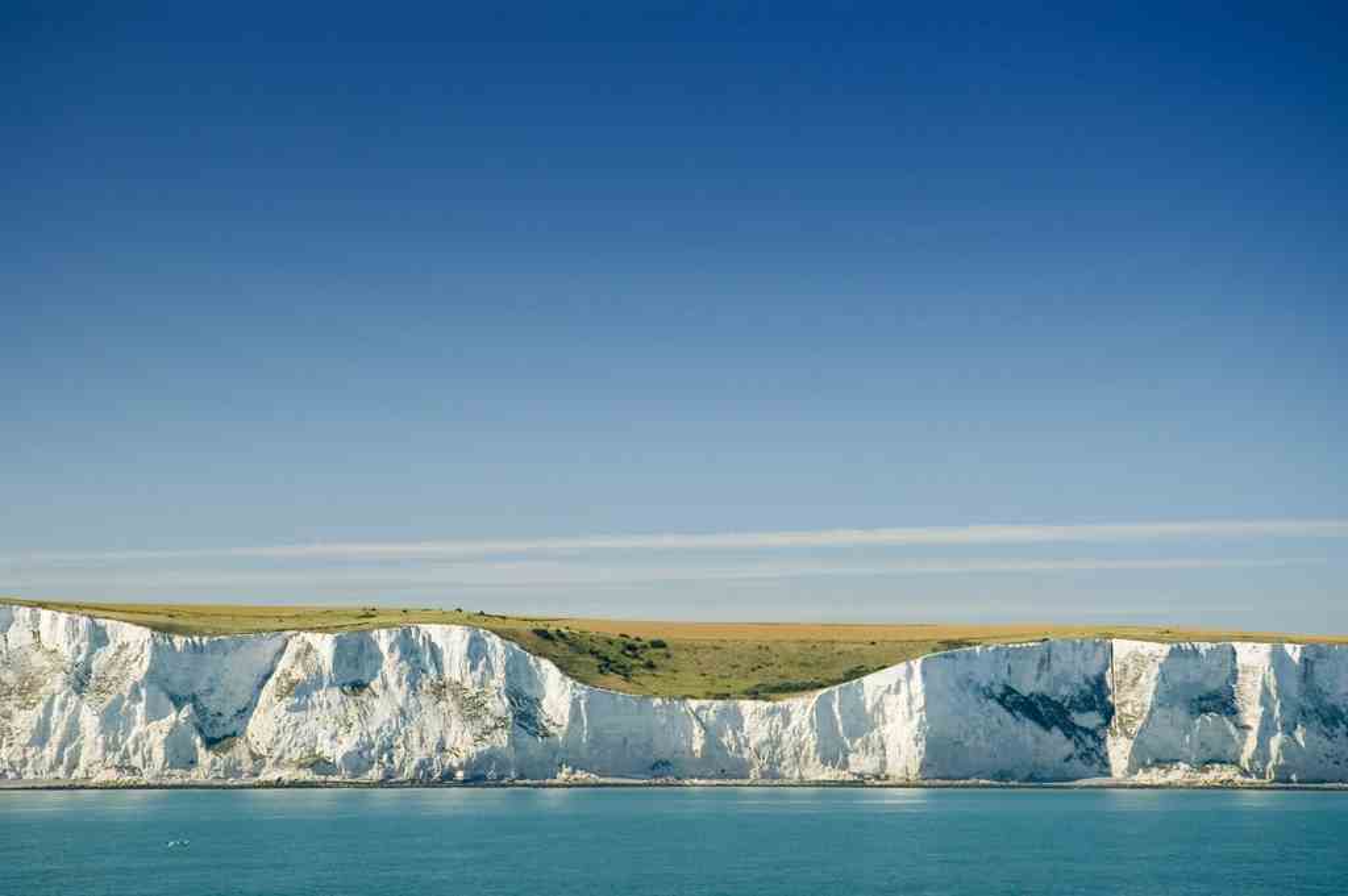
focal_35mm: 78
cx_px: 674
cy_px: 448
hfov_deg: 26.0
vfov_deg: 17.5
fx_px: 2918
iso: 200
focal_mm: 52
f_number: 7.1
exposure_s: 1/200
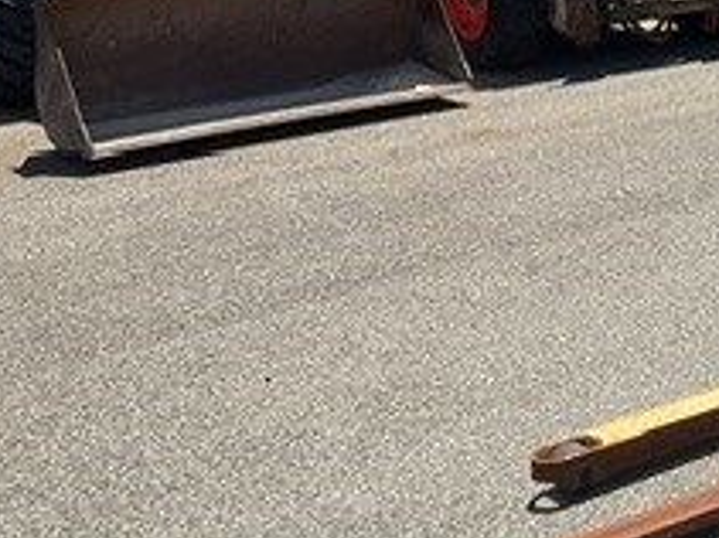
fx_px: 1827
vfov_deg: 16.5
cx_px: 937
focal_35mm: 88
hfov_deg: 20.3
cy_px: 17
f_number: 1.8
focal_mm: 3
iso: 16
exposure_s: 1/1451
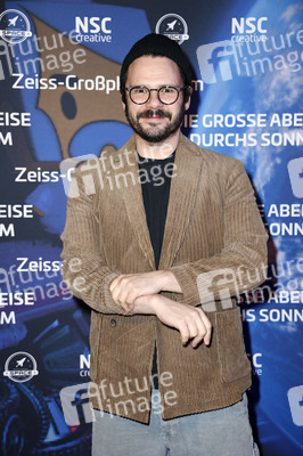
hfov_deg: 18.9
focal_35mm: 72
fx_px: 911
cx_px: 152
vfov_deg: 28.1
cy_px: 228
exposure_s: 1/125
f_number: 5.6
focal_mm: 72
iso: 640
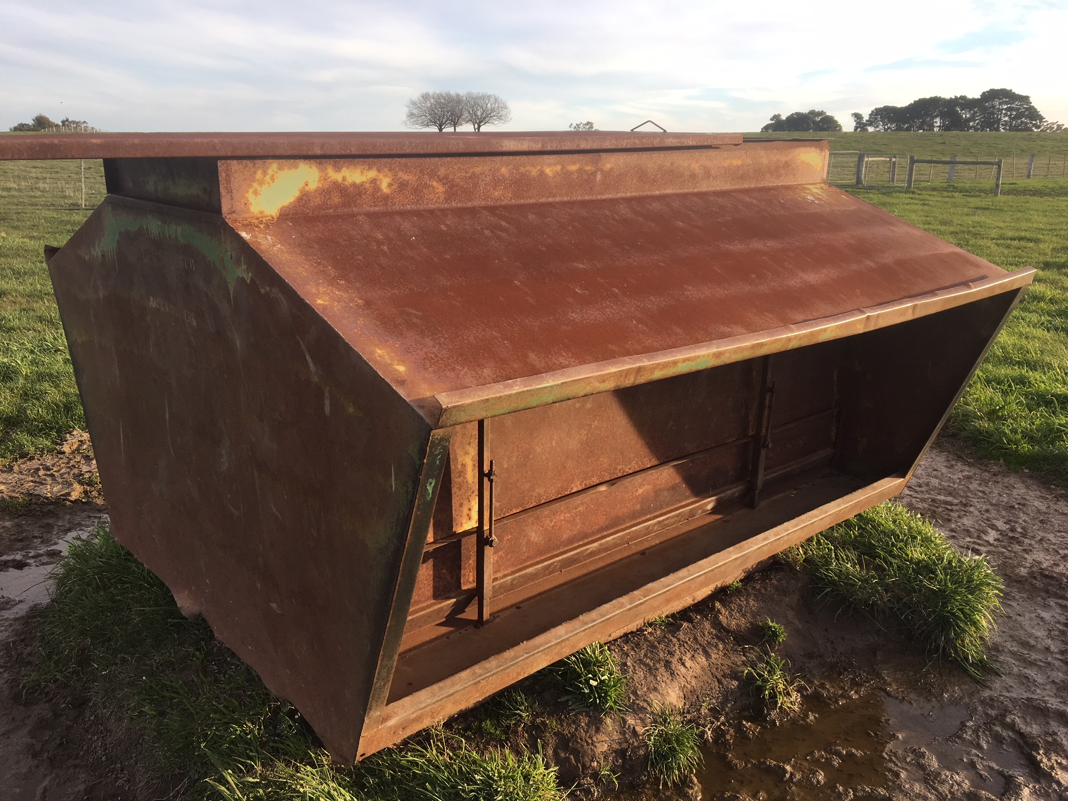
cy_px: 400
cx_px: 534
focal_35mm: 29
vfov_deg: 48.2
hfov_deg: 61.7
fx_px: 895
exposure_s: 1/375
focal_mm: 4.15
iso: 25
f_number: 2.2
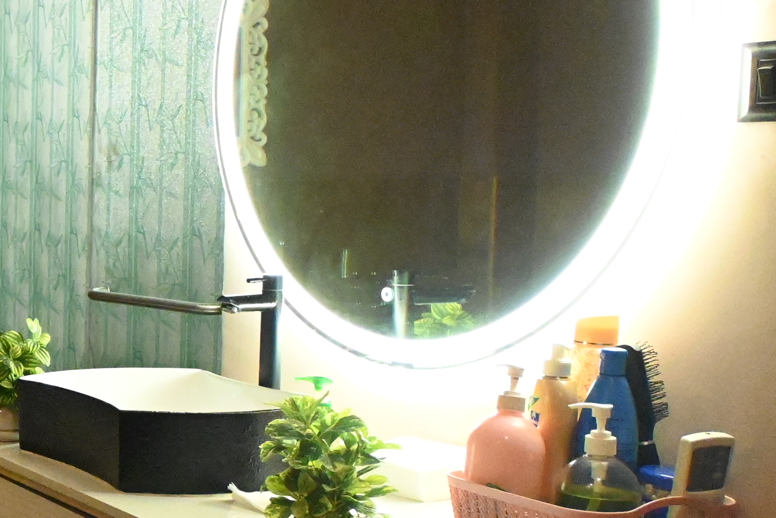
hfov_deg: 25.3
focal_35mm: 64
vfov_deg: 21.2
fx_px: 1379
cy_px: 297
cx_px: -326
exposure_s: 1/125
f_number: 4
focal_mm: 14
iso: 10000
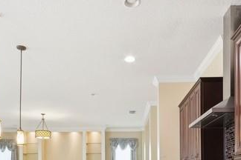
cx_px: 124
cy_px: 179
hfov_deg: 51.9
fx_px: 248
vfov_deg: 31.5
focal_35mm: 37
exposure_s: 1/1.25
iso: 200
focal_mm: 10
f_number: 11
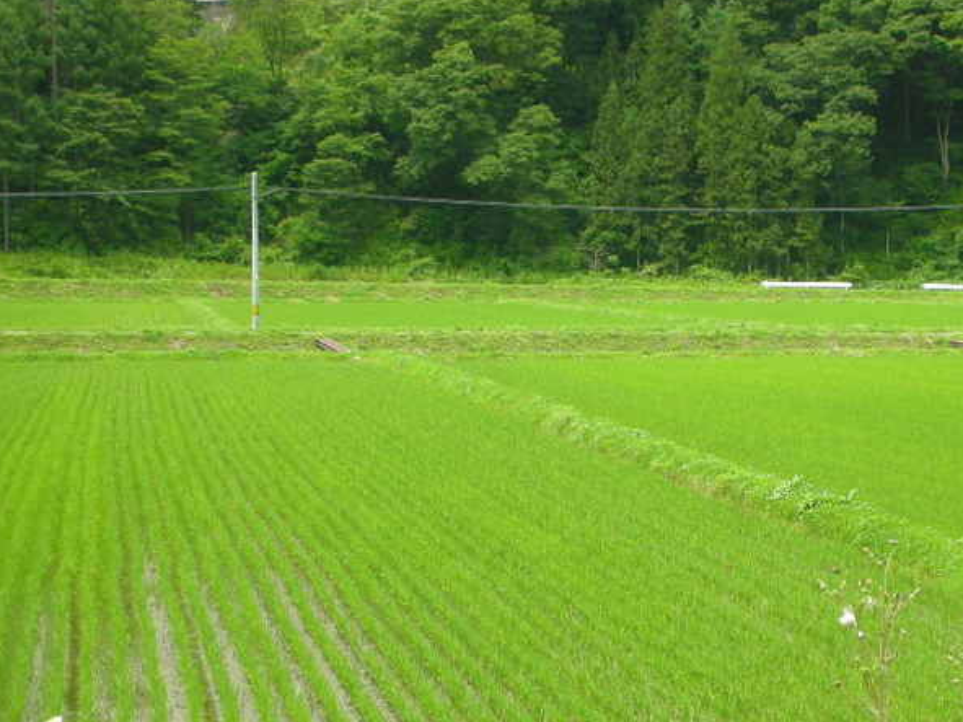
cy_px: 468
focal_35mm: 98
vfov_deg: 15.1
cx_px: 707
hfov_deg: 19.9
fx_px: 2726
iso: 50
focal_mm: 10.1
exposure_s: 1/138
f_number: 3.7
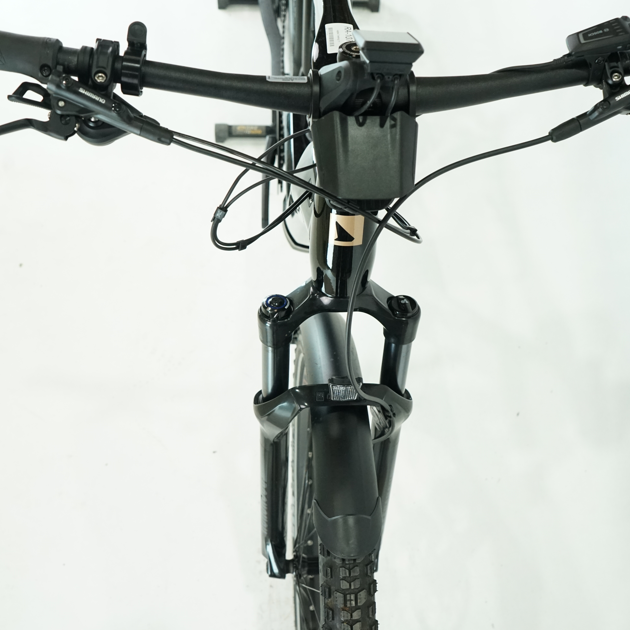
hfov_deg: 42.8
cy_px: 311
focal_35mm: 39
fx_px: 803
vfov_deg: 42.8
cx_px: 341
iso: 2500
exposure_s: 1/200
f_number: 5.6
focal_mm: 30
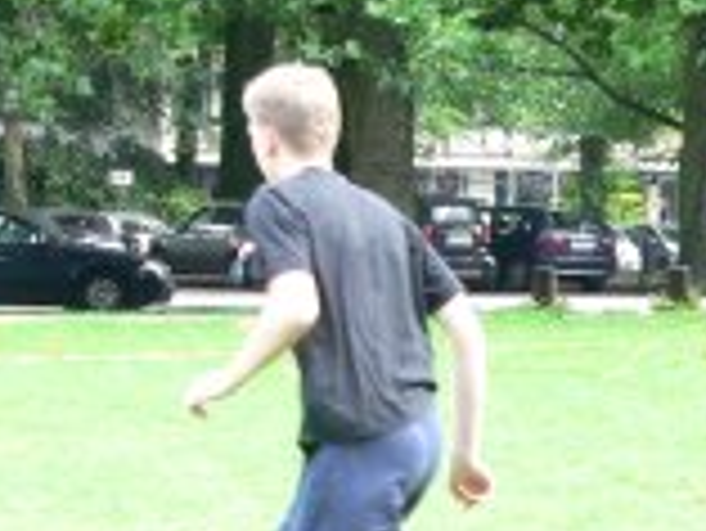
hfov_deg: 7.4
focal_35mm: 266
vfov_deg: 5.6
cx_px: 571
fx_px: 5429
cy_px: 338
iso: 400
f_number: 4
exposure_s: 1/160
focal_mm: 15.4
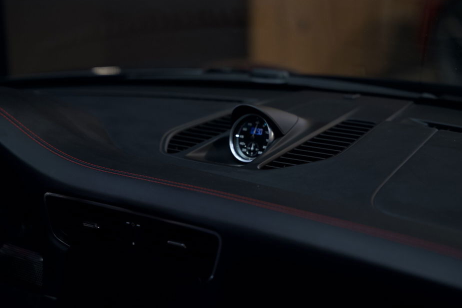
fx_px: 931
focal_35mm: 73
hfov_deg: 27.9
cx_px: 248
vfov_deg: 18.8
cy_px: 144
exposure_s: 1/80
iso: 640
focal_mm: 65.5
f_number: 2.8
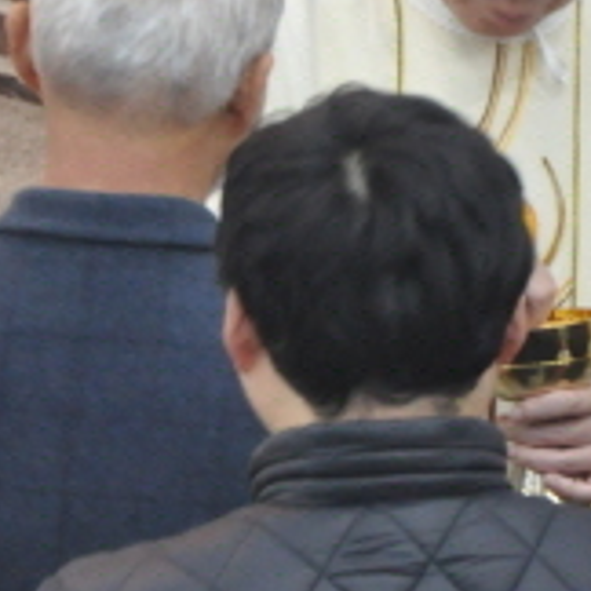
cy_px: 111
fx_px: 12750
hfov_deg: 2.7
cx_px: 274
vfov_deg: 2.7
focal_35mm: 660
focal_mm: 105
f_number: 5.6
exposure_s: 1/30
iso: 1400
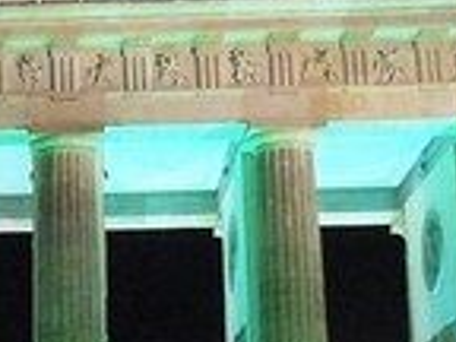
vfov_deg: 13.8
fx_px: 1410
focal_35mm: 107
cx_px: -60
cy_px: 212
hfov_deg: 17.7
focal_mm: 4.3
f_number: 2.2
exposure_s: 1/30
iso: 800
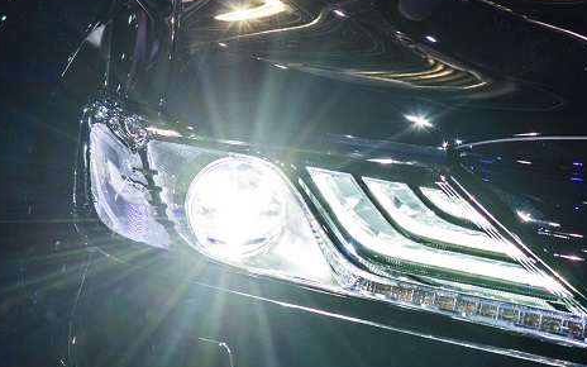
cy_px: 258
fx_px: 6240
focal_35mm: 390
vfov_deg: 3.4
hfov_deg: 5.4
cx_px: 466
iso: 100
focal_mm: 125
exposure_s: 1/25
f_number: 7.1
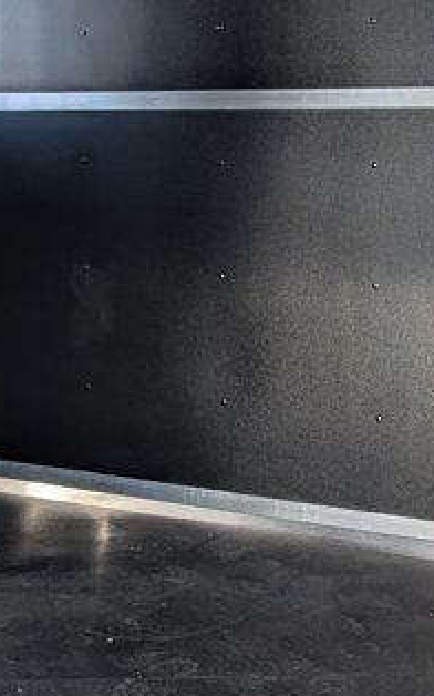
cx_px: 164
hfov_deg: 15.7
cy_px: 92
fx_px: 1572
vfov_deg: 24.3
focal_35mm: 83
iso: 20
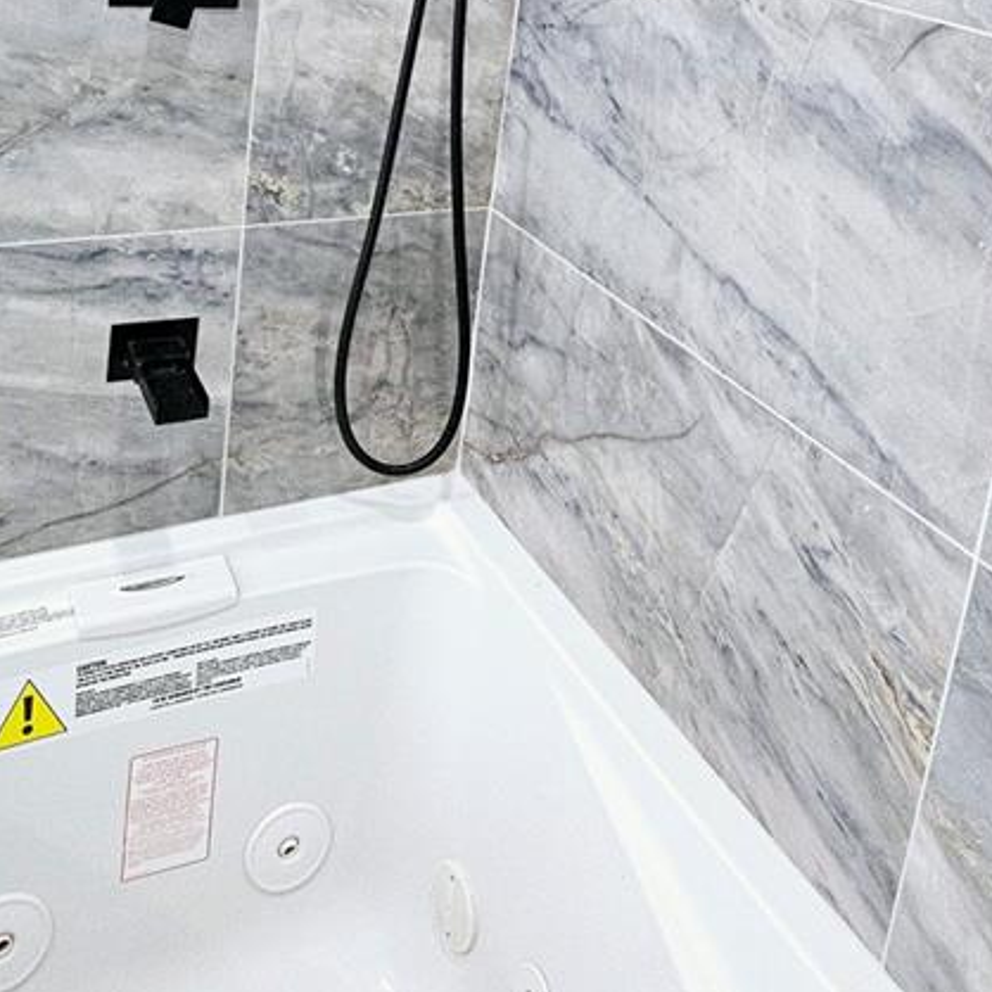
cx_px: 456
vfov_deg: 43.8
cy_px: 40
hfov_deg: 49.7
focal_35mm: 33
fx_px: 1070
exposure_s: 1/100
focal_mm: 2.2
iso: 500
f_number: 2.2
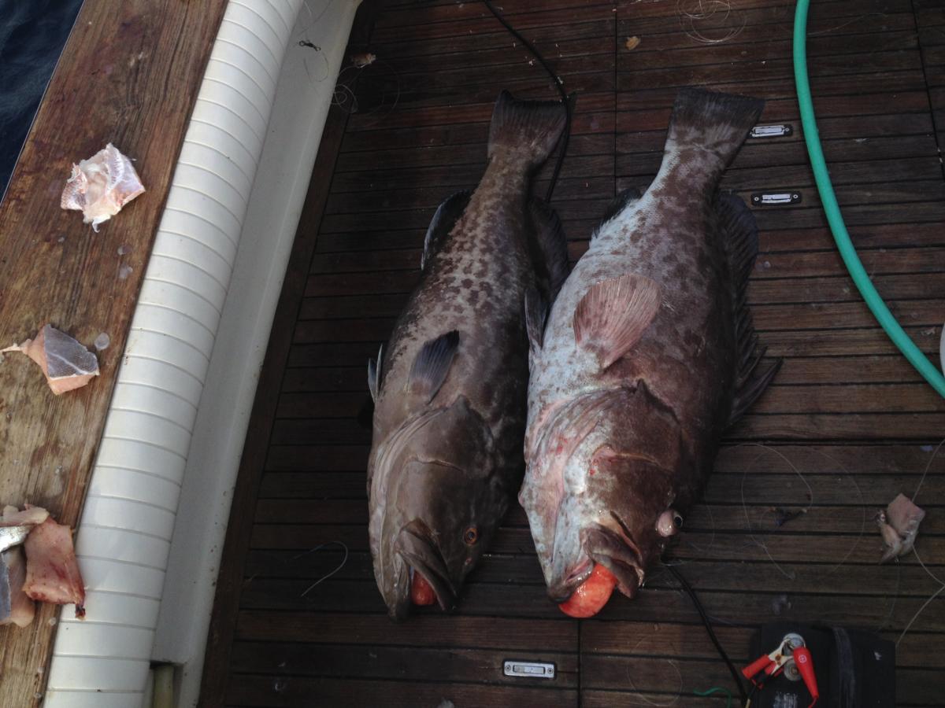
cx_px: 472
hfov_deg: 52.6
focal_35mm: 35
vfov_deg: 40.7
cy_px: 354
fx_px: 955
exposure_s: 1/890
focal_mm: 4.28
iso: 50
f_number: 2.4
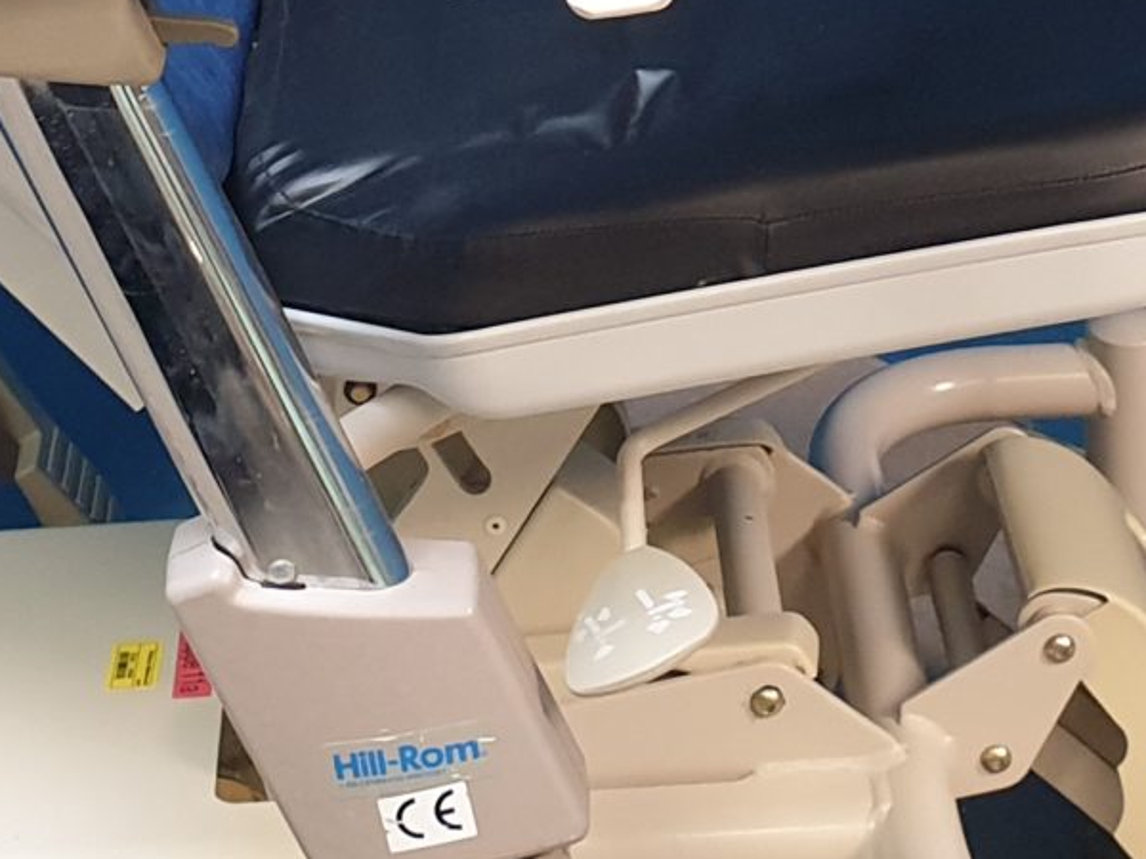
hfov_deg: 17.7
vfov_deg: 12.9
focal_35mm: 111
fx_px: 3675
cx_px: 569
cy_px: -296
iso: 250
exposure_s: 1/33
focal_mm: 4.3
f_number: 2.4
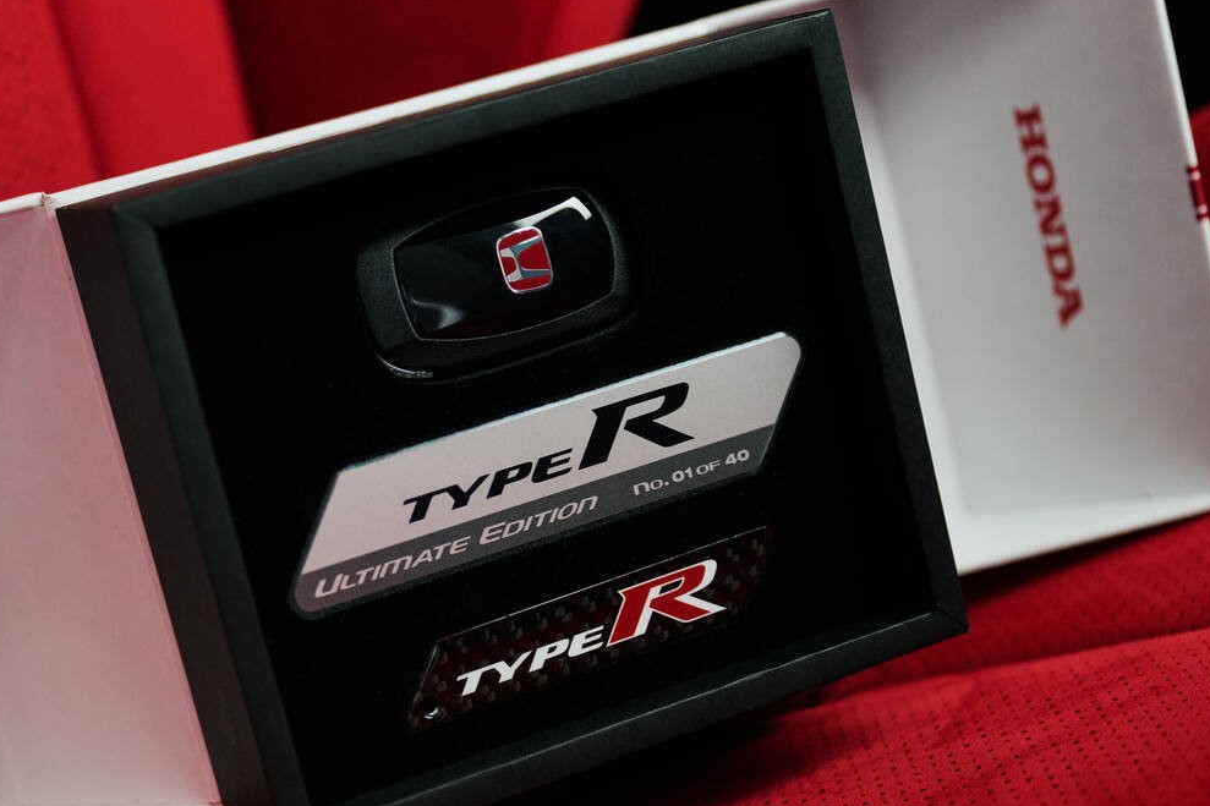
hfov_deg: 28.3
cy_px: 439
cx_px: 437
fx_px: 2386
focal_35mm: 71
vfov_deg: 19.2
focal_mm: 52
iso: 1600
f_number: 3.2
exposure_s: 1/100
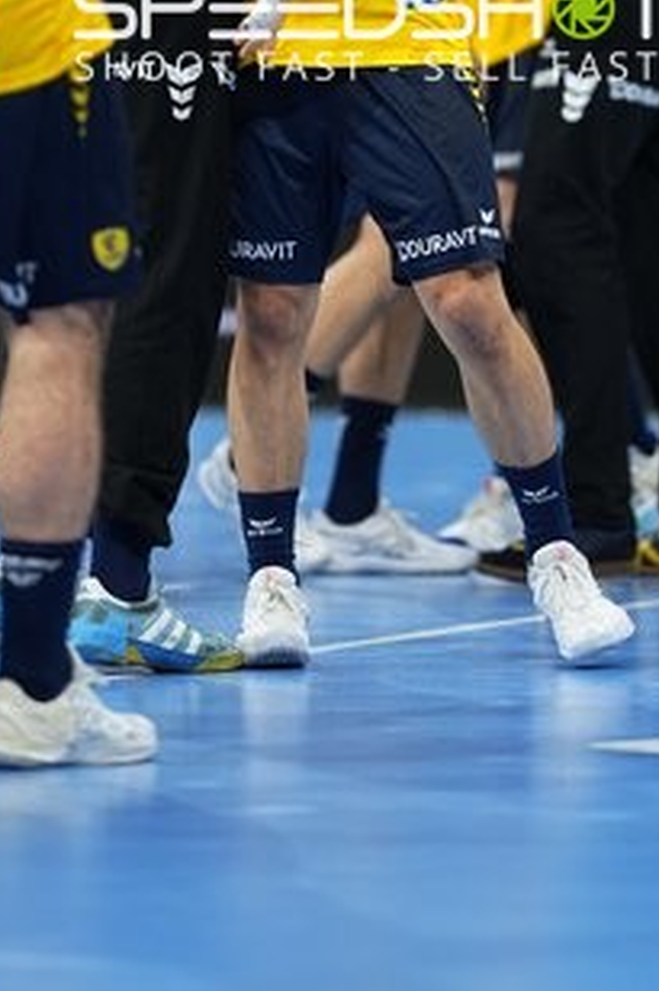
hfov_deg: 5.2
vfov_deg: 7.8
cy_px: 32
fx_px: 7229
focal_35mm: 263
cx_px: 395
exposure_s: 1/1600
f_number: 1.8
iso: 1000
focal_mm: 135
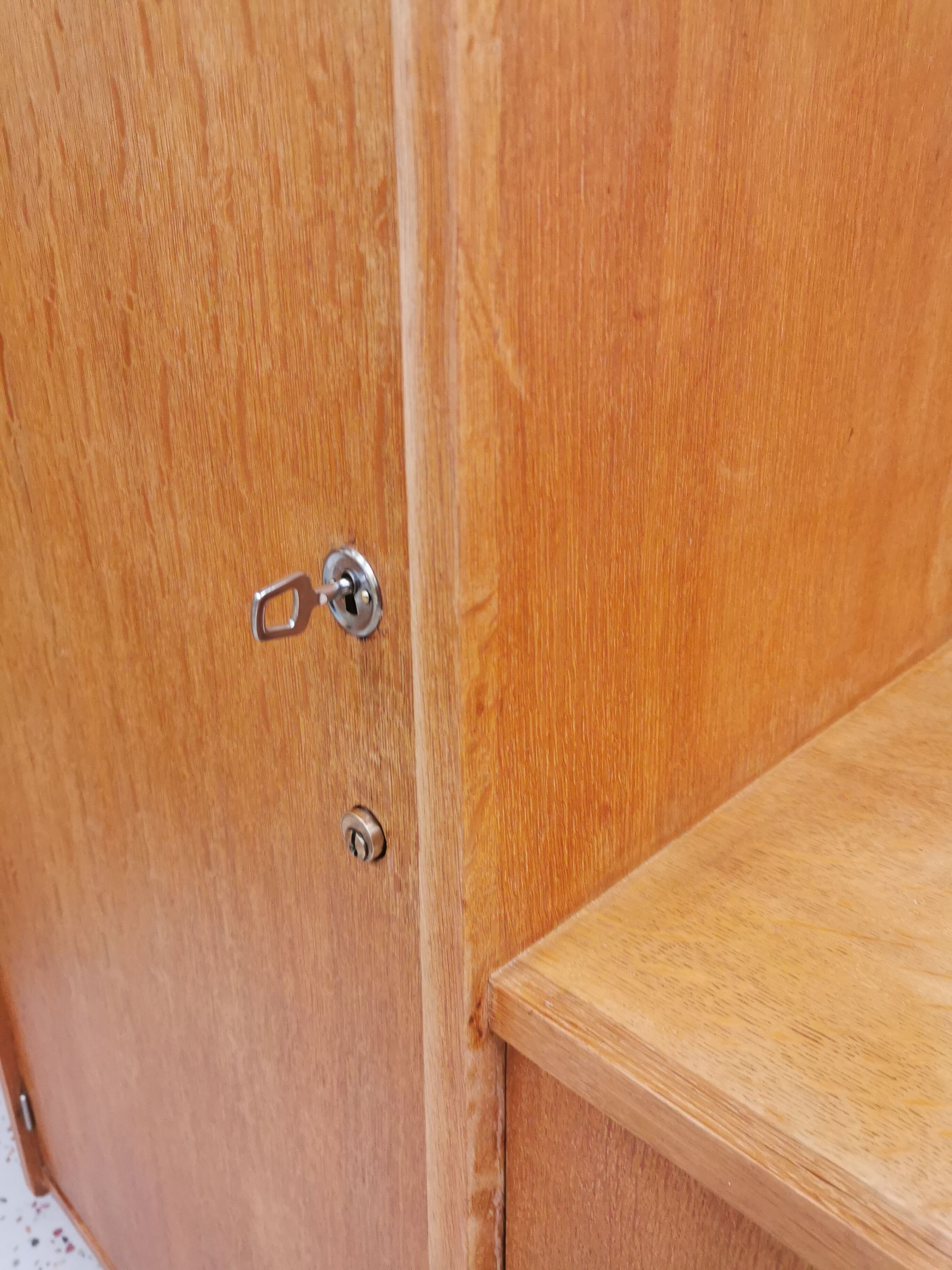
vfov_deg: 65.3
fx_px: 990
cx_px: 476
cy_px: 635
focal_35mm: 27
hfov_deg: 51.4
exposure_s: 1/30
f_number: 1.8
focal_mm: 5.58
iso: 160
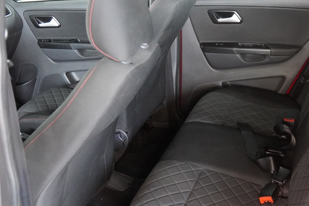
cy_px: 94
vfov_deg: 25.2
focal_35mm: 54
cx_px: 217
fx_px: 462
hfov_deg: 36.5
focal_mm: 23
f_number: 2.8
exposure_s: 1/160
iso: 5000
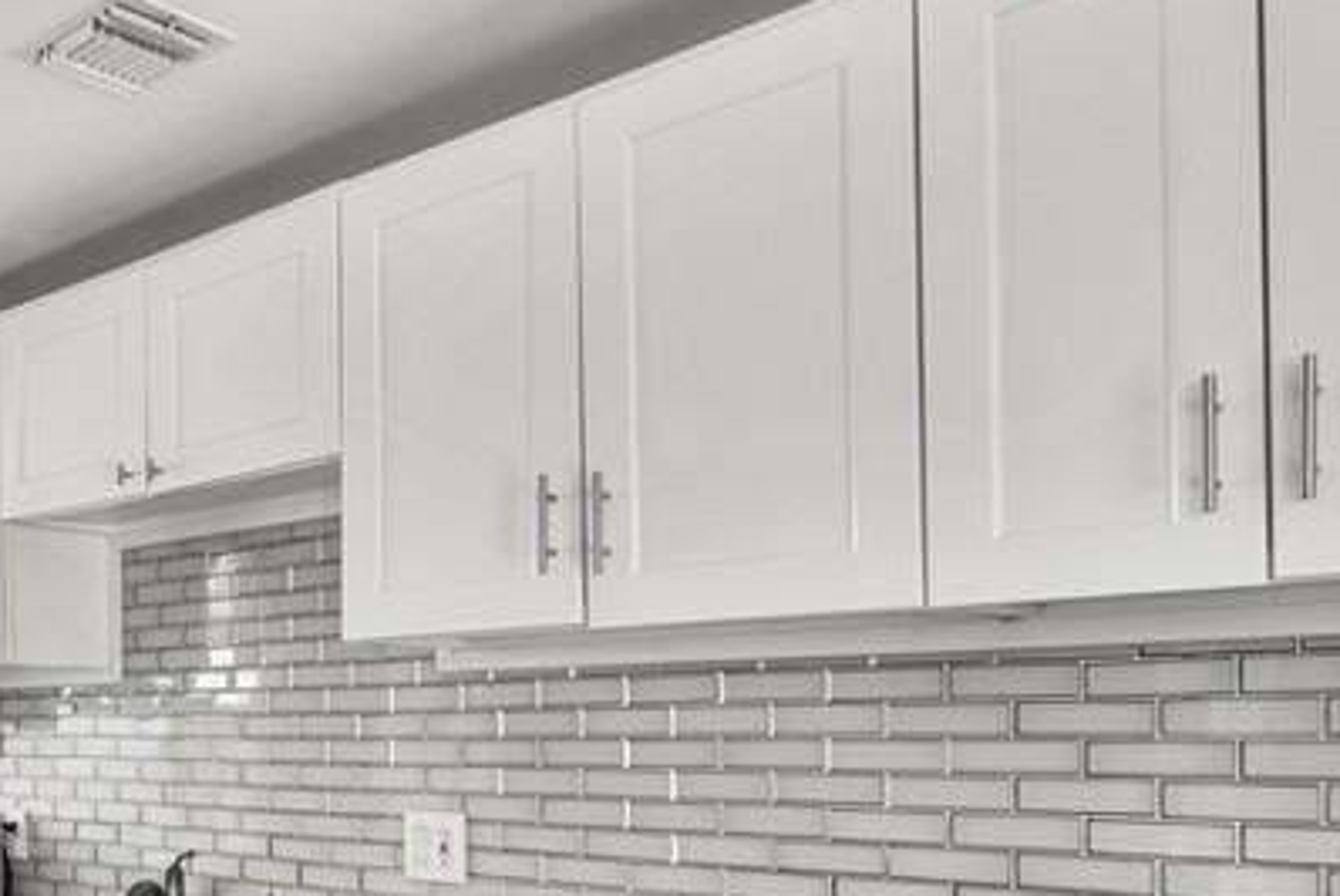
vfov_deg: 35.6
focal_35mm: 36
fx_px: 1341
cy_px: 733
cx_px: 24
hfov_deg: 45.5
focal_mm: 14
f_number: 9
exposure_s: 1/6
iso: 250
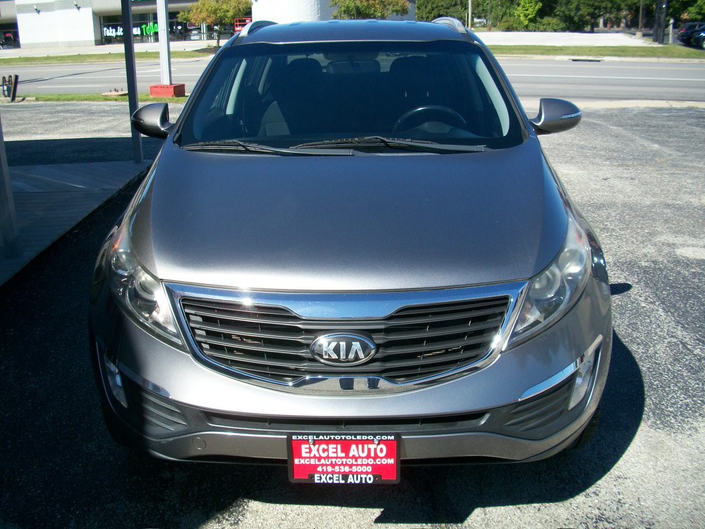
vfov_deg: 40.7
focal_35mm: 35
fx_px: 713
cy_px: 264
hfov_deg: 52.6
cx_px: 352
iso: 80
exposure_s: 1/640
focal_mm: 6.3
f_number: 3.1
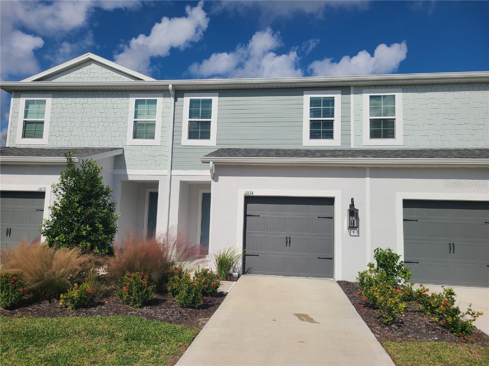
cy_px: 183
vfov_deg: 53.1
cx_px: 244
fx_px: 367
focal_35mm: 26
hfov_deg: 67.3
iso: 40
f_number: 1.8
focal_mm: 5.4
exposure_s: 1/6285
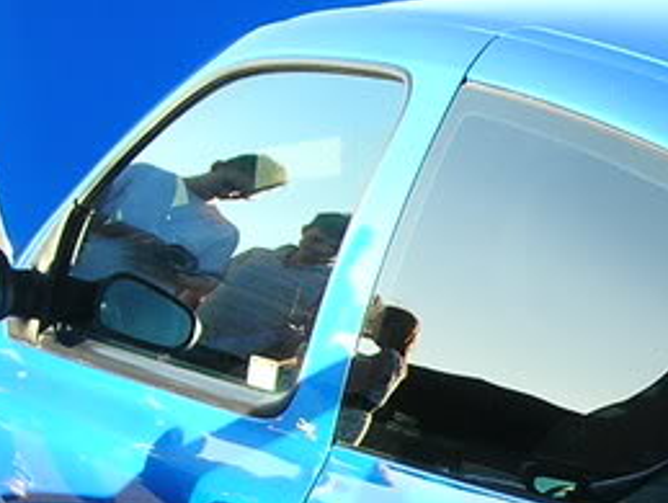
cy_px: 616
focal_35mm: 150
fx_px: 2899
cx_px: 836
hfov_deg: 12.8
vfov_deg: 9.8
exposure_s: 1/190
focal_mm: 7.8
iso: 64
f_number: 2.8
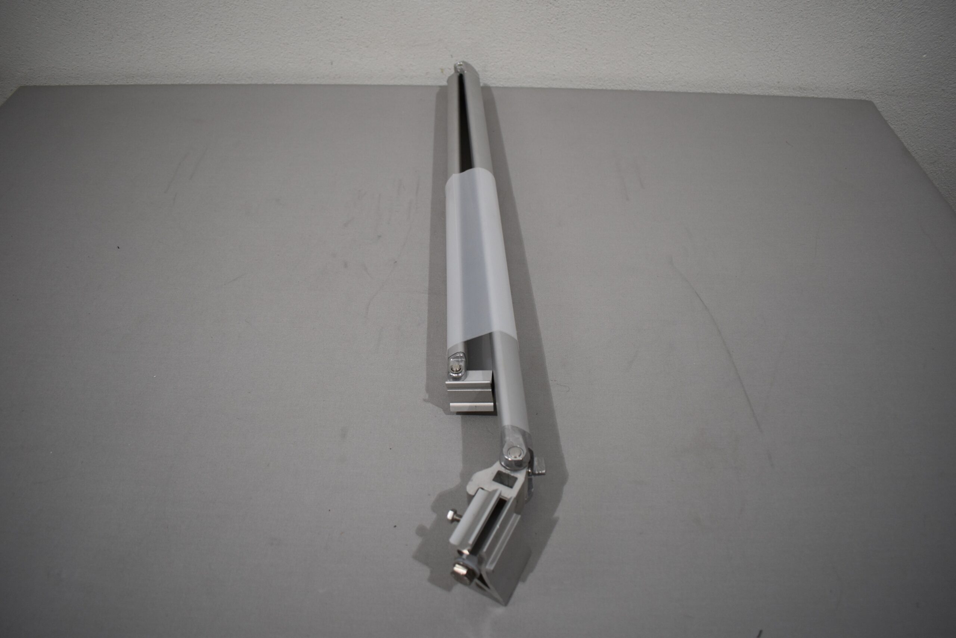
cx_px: 478
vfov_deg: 47.9
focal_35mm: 27
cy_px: 319
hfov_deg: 67.4
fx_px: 717
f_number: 3.5
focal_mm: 18
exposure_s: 1/250
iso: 400
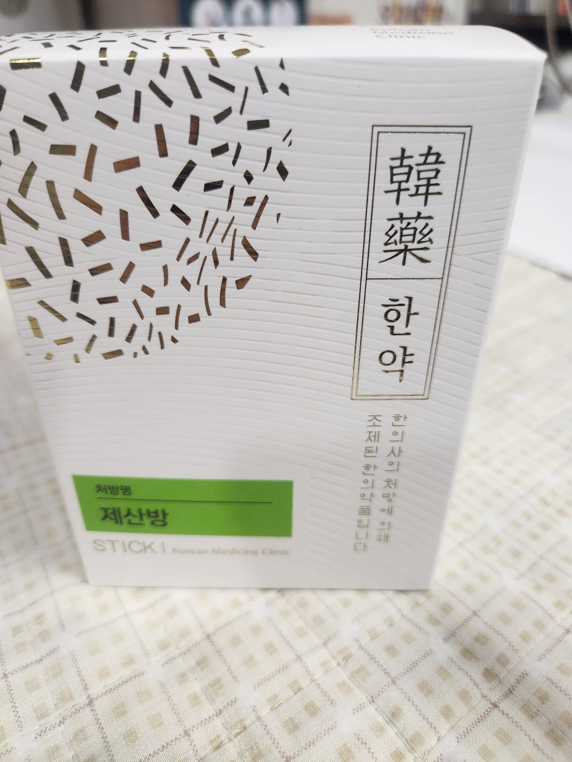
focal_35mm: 23
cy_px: 381
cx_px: 286
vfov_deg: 73.9
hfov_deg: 58.9
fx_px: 507
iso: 250
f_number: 1.8
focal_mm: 5.4
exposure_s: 1/120
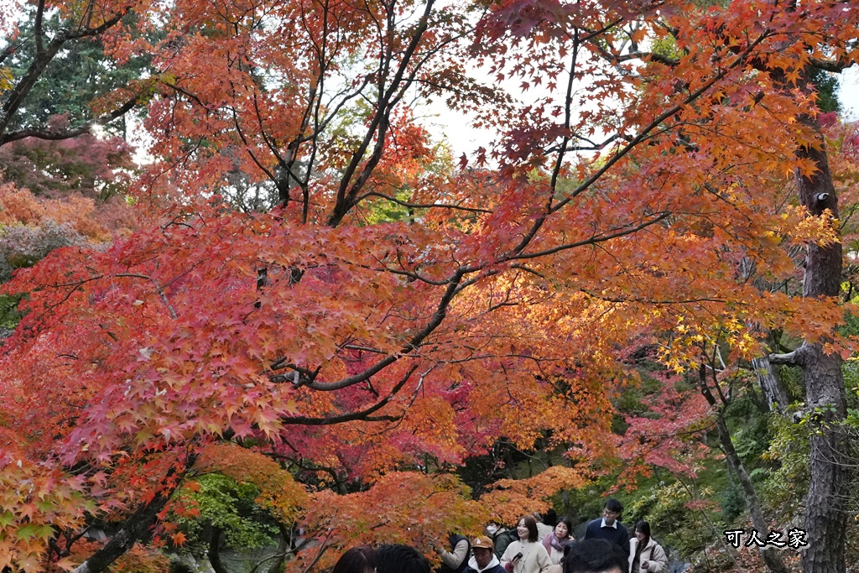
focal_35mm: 36
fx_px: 859
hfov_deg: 53.1
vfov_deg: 36.9
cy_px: 286
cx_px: 430
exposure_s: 1/2500
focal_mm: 24
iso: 5000
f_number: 5.6
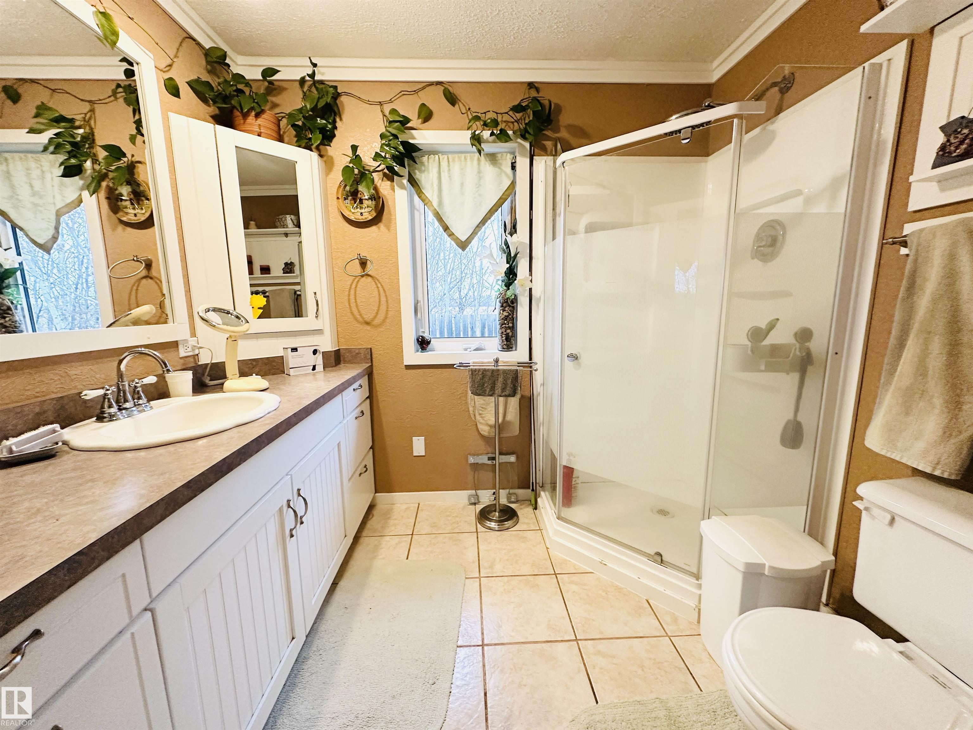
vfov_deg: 85.7
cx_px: 486
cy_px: 365
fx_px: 394
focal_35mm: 14
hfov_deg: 102.1
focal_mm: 2.22
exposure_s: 1/120
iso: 320
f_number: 2.2
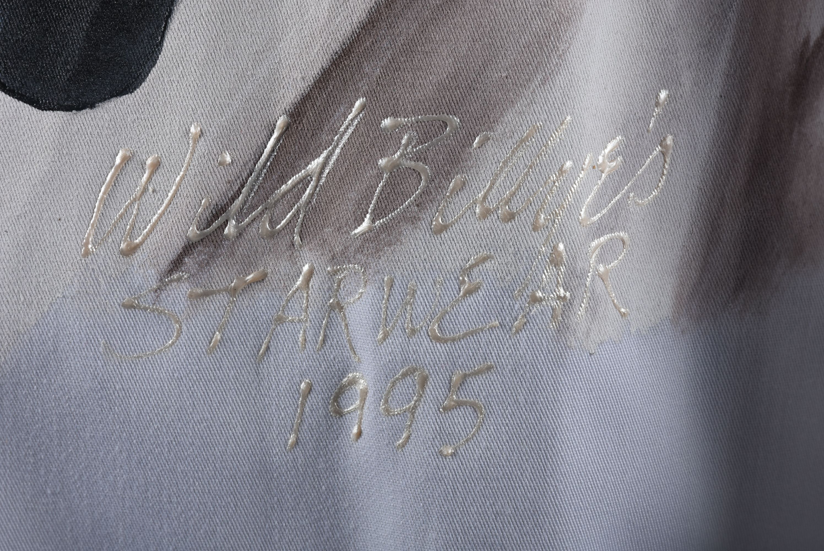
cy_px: 276
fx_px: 4810
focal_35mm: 210
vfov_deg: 6.6
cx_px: 412
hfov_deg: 9.8
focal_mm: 140
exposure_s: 1/200
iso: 200
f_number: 18
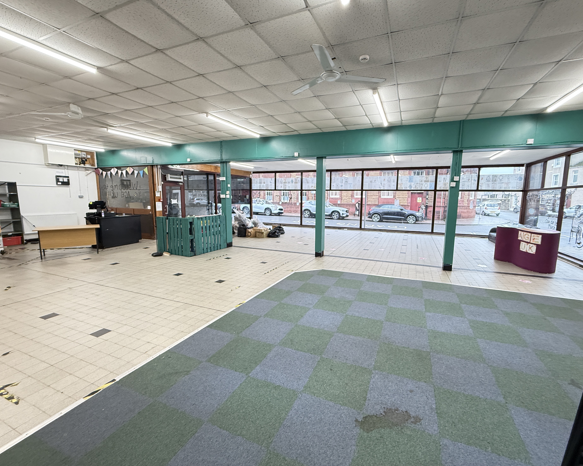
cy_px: 228
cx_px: 312
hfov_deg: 96.6
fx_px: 259
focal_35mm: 15
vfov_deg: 84.0
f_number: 2.2
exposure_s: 1/100
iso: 320
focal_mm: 2.22
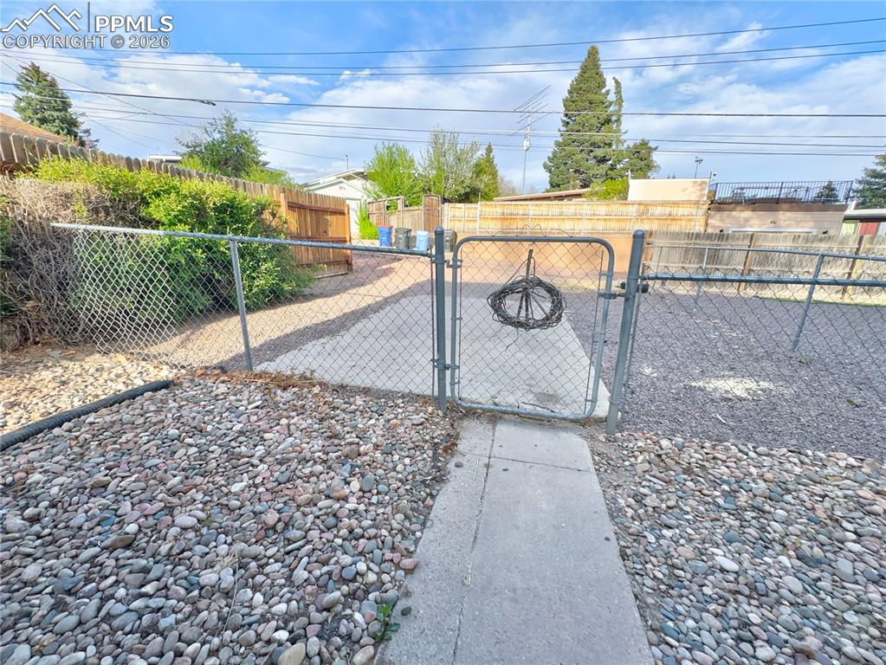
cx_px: 443
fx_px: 358
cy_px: 332
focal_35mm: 14
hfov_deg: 102.0
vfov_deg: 85.7
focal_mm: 2.2
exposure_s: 1/729
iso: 40
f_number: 2.2
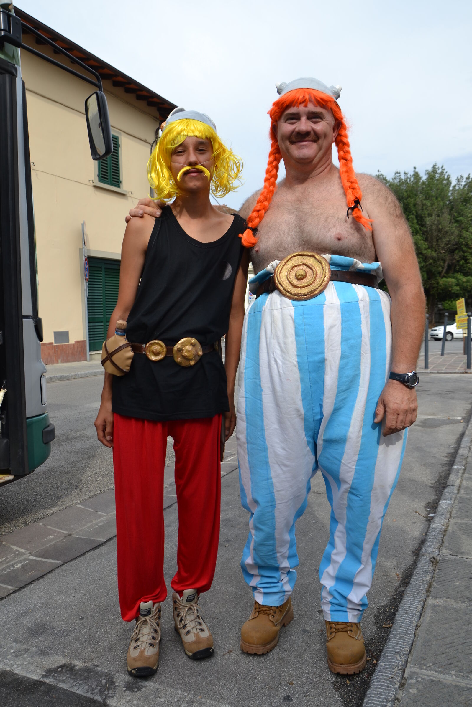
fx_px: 531
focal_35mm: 27
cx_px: 236
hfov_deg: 47.9
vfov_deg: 67.4
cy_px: 354
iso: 100
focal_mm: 18
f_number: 7.1
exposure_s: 1/200
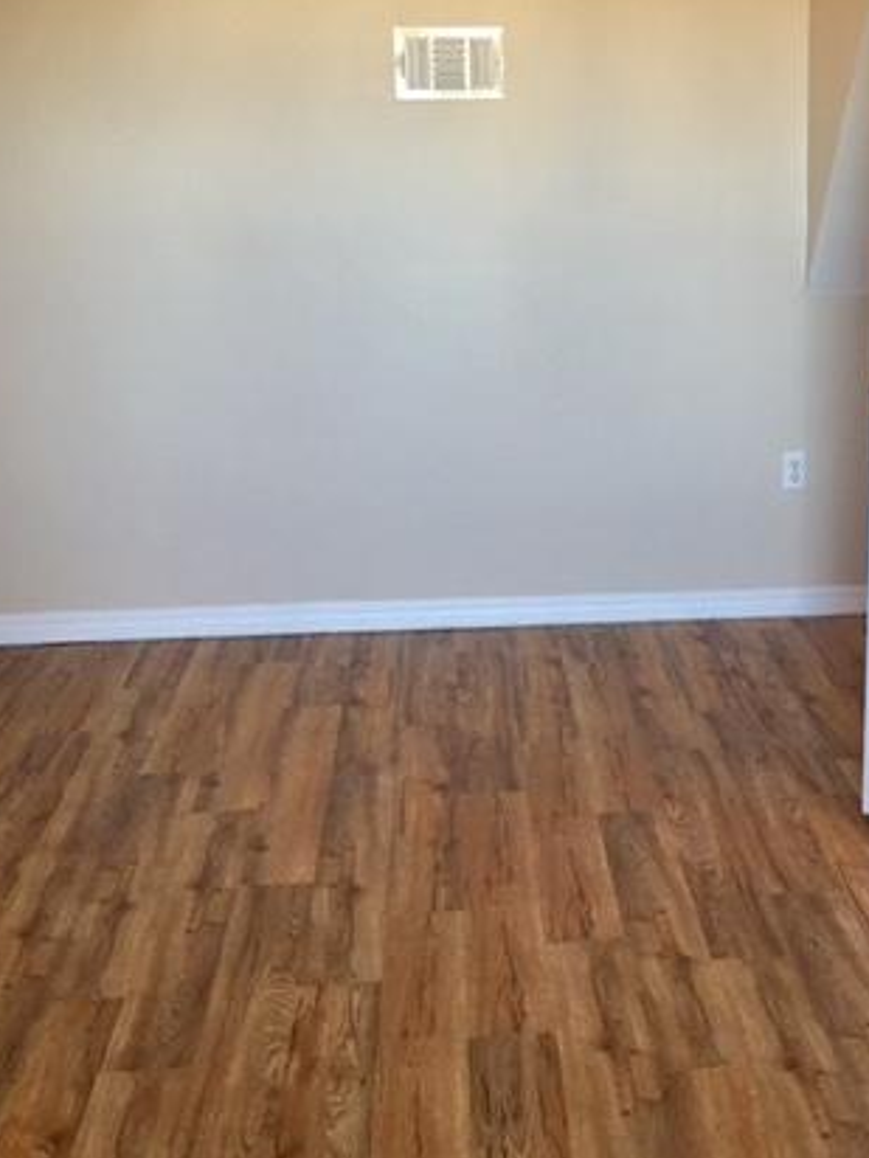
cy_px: 416
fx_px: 1506
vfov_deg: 41.7
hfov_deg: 31.9
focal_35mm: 45
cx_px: 585
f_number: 2.2
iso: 64
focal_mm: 4.15
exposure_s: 1/15
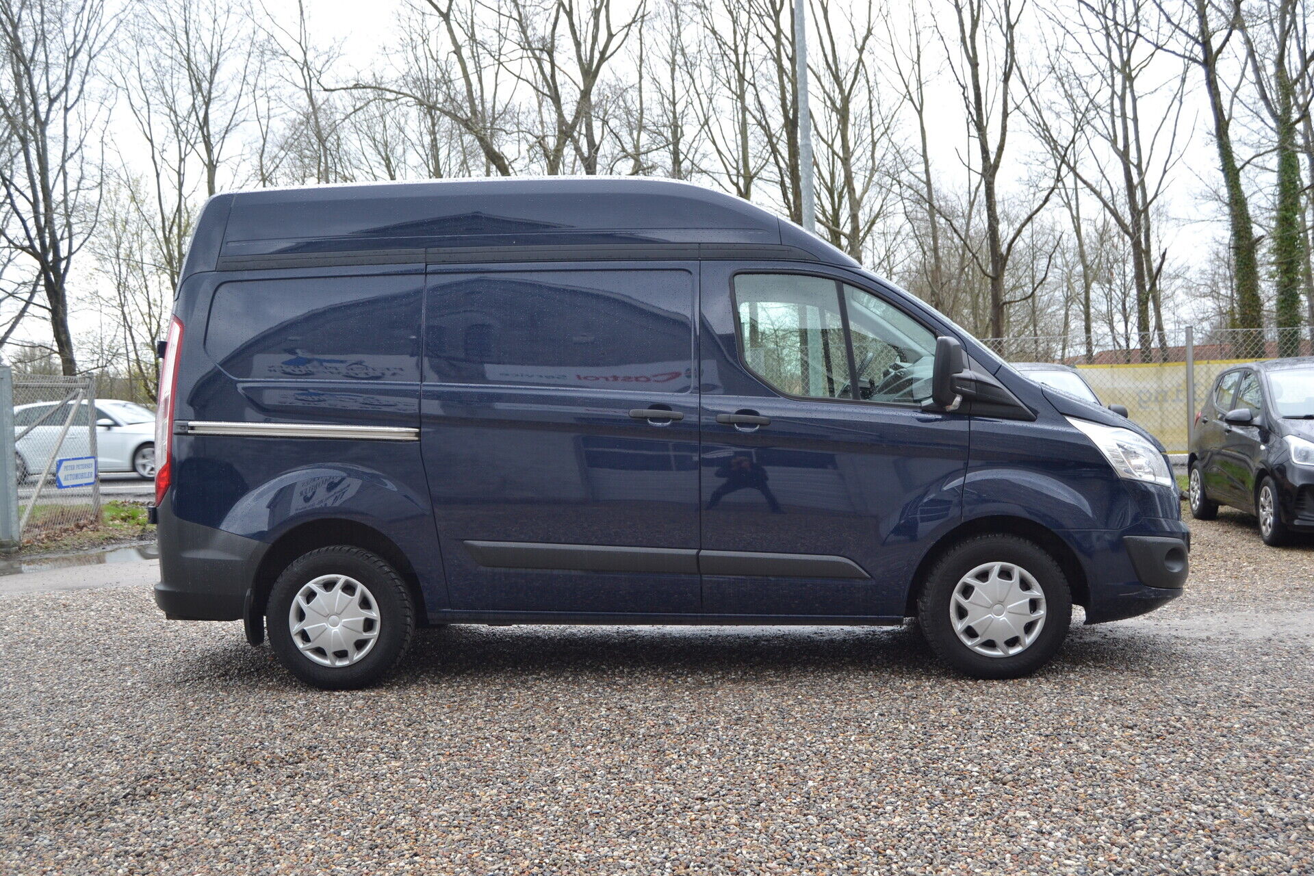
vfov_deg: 34.2
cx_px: 657
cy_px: 438
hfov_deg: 49.6
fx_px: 1423
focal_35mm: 39
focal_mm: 26
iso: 160
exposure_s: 1/125
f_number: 5.6
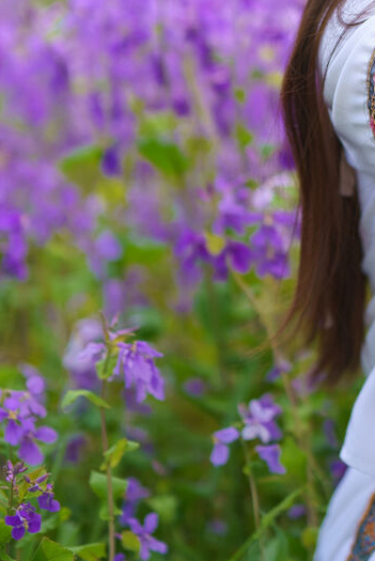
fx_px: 4538
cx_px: 483
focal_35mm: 291
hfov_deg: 4.7
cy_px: -18
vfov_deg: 7.0
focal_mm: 85
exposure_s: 1/1250
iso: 100
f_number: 1.4
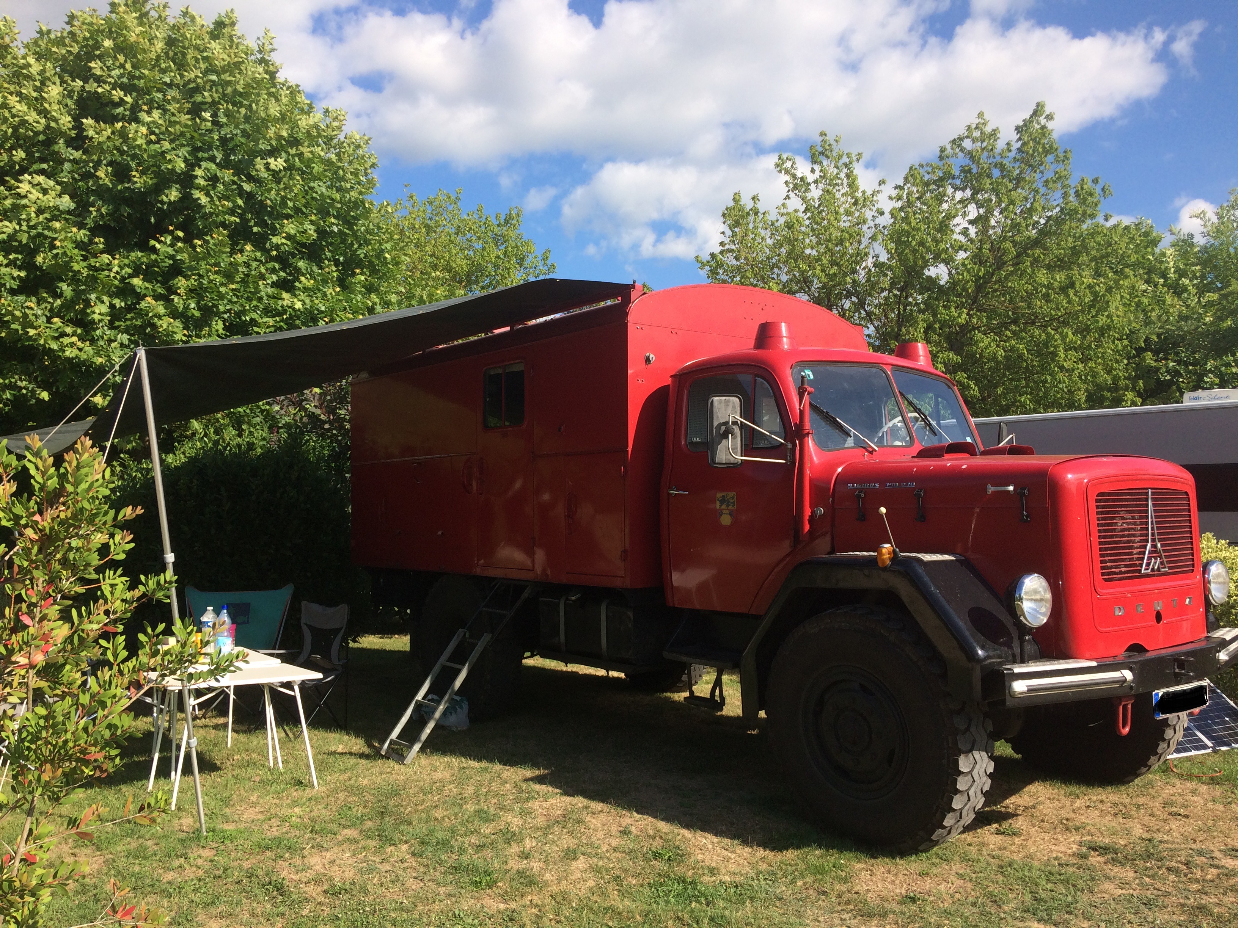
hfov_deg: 61.7
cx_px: 619
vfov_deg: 48.2
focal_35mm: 29
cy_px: 464
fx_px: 1037
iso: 32
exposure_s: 1/1642
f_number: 2.2
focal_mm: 4.15
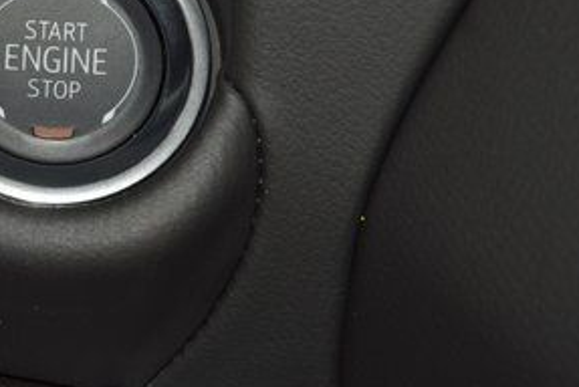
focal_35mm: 234
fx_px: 3767
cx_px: 61
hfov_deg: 8.8
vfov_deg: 5.9
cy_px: 66
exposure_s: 1/125
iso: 100
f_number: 8
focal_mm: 70
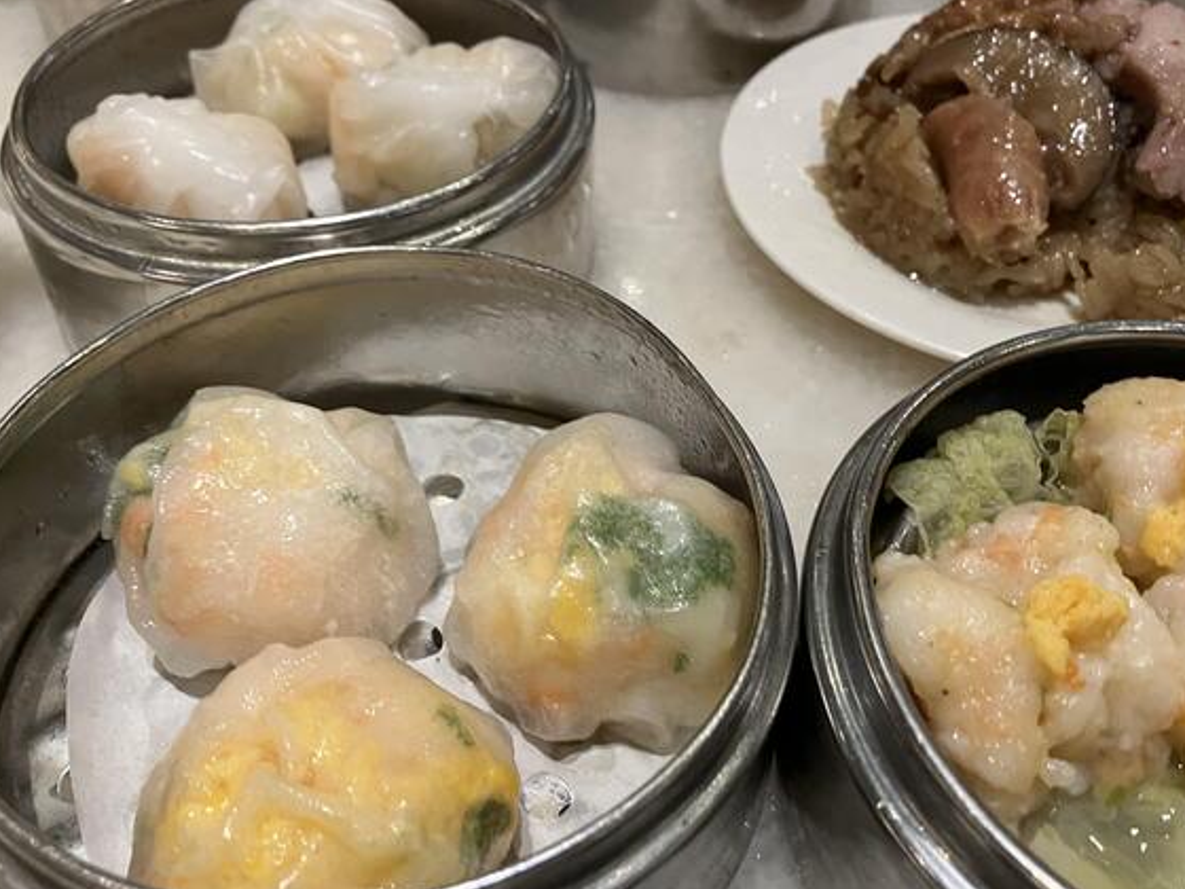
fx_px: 1198
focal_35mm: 35
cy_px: 401
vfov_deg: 40.7
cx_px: 624
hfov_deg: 52.6
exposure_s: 1/60
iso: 250
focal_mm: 3.99
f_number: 1.8
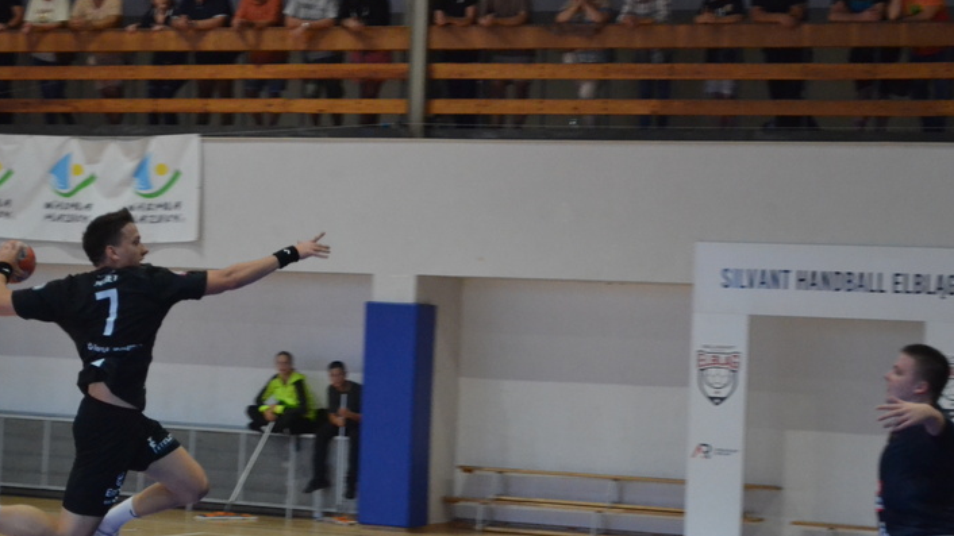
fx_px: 2647
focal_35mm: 105
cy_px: 369
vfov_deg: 11.6
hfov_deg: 20.4
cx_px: 451
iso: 3200
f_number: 5.6
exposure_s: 1/250
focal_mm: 55
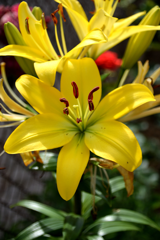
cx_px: 80
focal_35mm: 93
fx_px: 620
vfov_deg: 21.9
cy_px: 120
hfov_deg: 14.7
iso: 100
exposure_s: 1/800
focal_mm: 62
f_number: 5.6
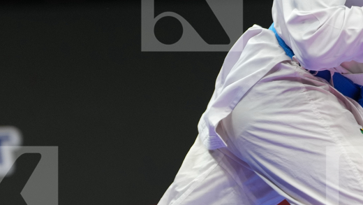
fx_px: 5460
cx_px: 377
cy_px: 2
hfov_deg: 3.8
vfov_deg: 2.1
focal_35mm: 567
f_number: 2.8
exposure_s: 1/1000
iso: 640
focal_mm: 176
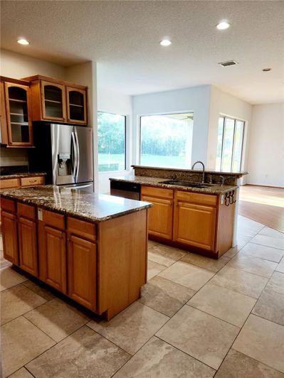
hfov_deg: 58.9
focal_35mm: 23
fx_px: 252
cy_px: 189
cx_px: 142
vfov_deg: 73.9
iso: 50
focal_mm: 5.4
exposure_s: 1/60.2
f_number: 1.8
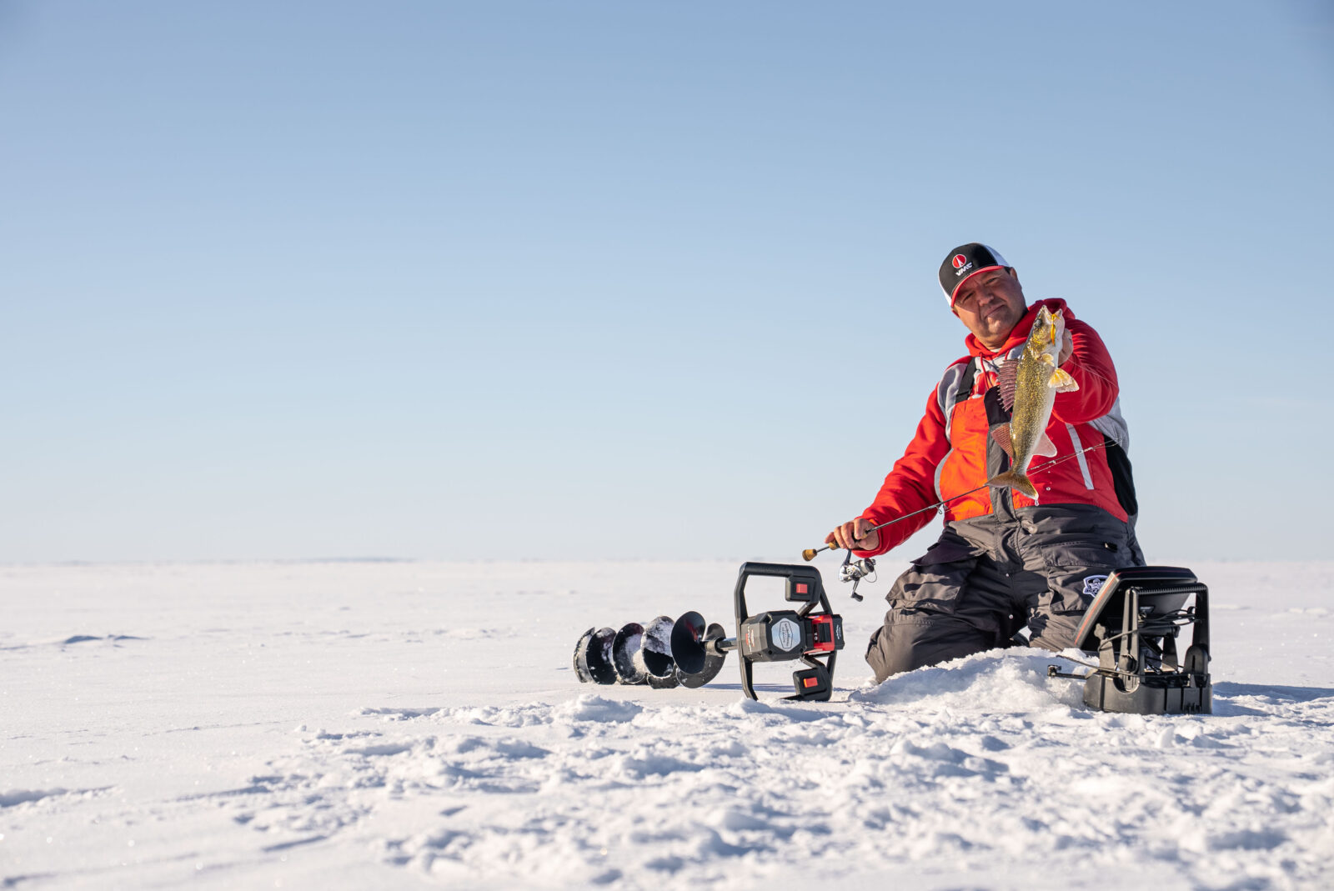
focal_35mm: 70
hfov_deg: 28.8
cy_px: 446
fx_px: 2595
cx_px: 667
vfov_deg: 19.5
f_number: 4.5
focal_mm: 70
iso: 100
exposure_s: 1/800
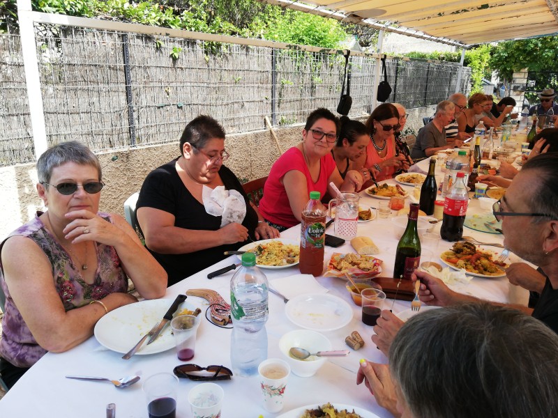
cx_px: 279
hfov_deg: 65.3
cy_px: 209
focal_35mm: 27
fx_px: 435
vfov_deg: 51.4
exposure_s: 1/232
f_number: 2.2
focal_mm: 3.81
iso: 50
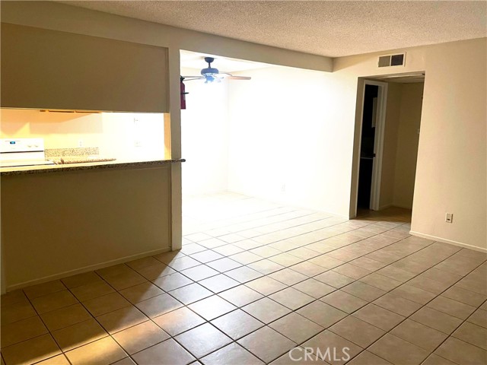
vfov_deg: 53.1
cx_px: 244
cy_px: 182
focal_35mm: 26
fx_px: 366
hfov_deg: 67.3
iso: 200
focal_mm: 4.2
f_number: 1.6
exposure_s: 1/60
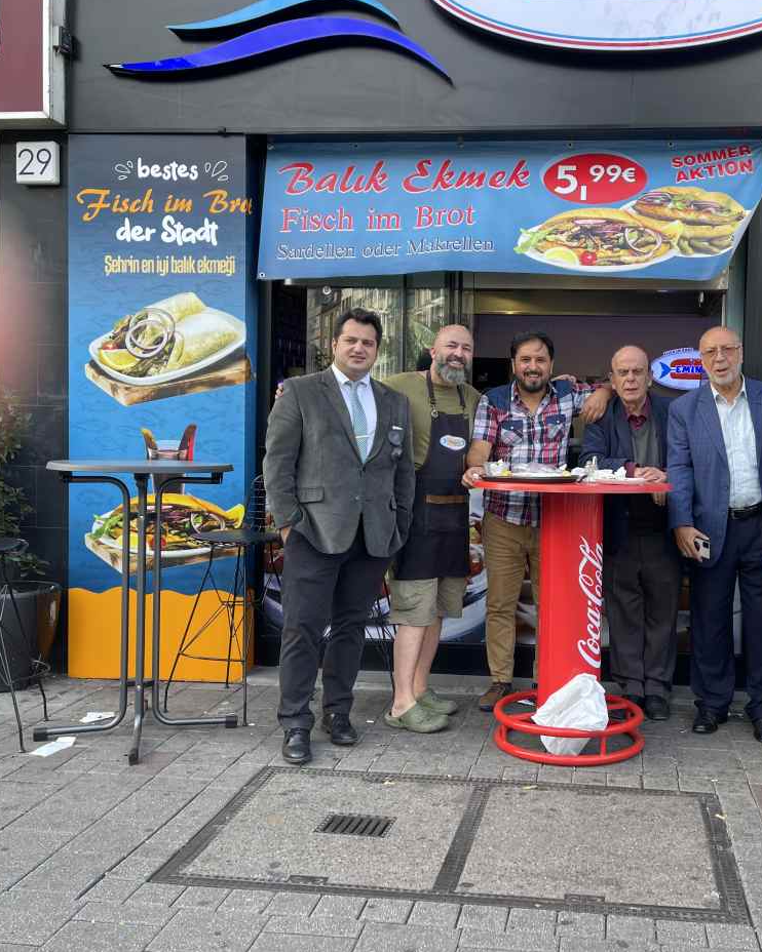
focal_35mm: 35
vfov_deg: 51.5
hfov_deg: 41.8
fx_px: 987
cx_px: 497
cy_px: 463
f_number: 1.6
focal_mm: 5.1
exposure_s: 1/157
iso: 32
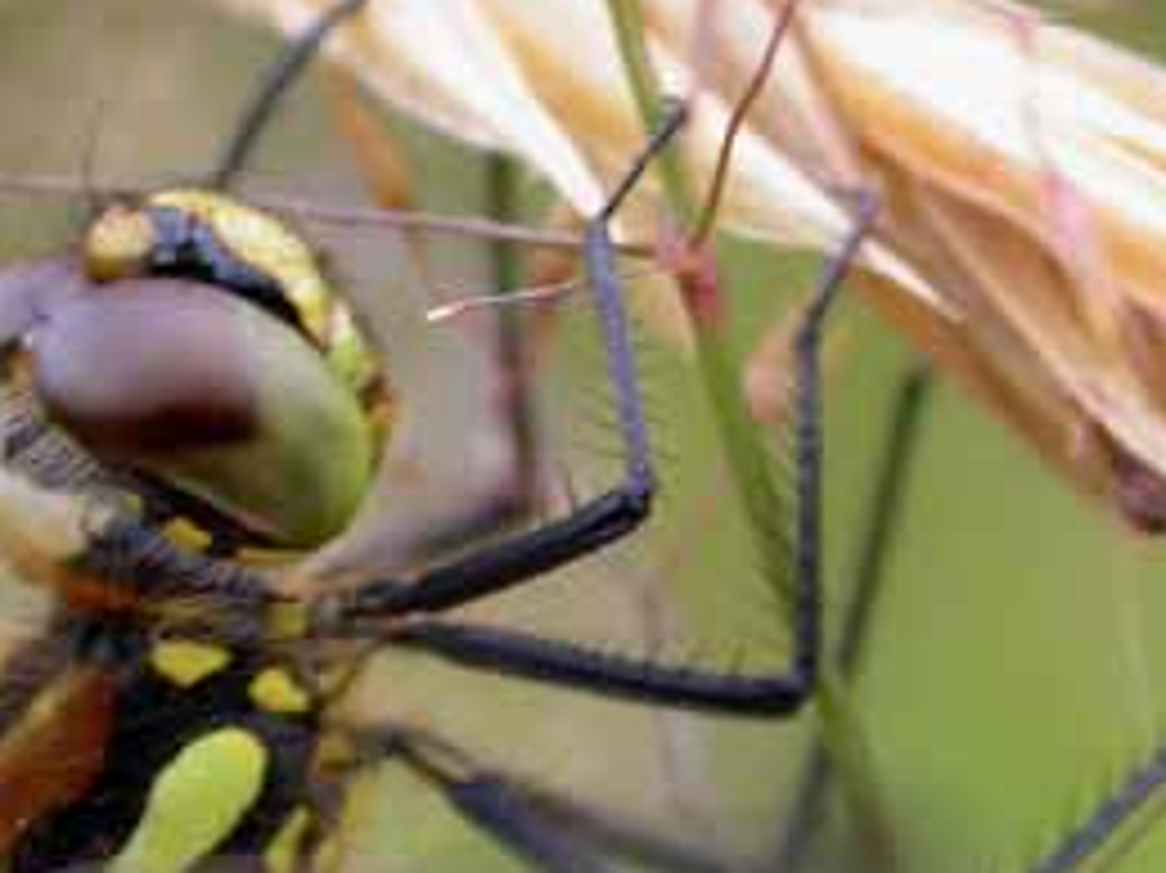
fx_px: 8047
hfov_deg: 8.3
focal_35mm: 239
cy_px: 716
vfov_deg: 6.2
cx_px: 482
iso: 100
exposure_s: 1/91.3
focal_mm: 21.3
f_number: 4
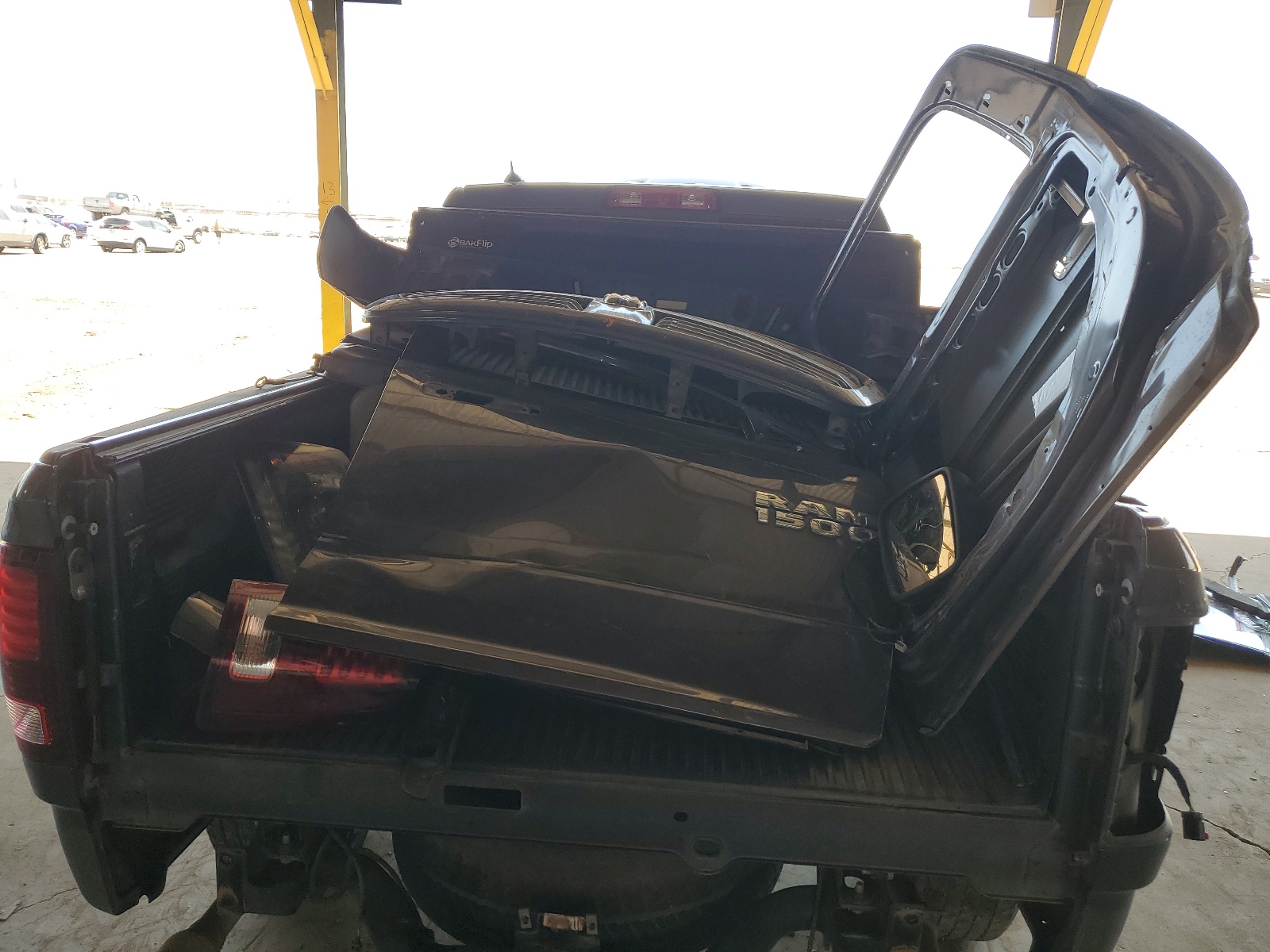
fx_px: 954
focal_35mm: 26
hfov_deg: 67.3
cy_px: 476
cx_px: 635
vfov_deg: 53.1
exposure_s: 1/233
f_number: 1.5
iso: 50
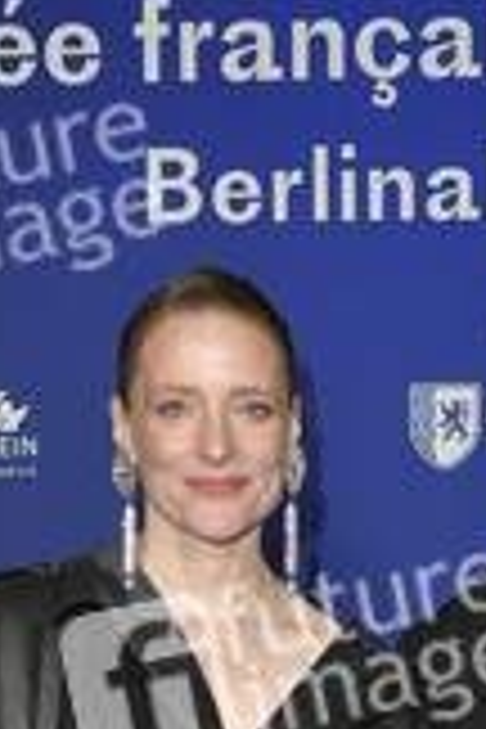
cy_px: 886
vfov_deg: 21.2
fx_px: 1802
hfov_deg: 15.2
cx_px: 423
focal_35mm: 89
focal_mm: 36
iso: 2000
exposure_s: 1/250
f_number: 5.6
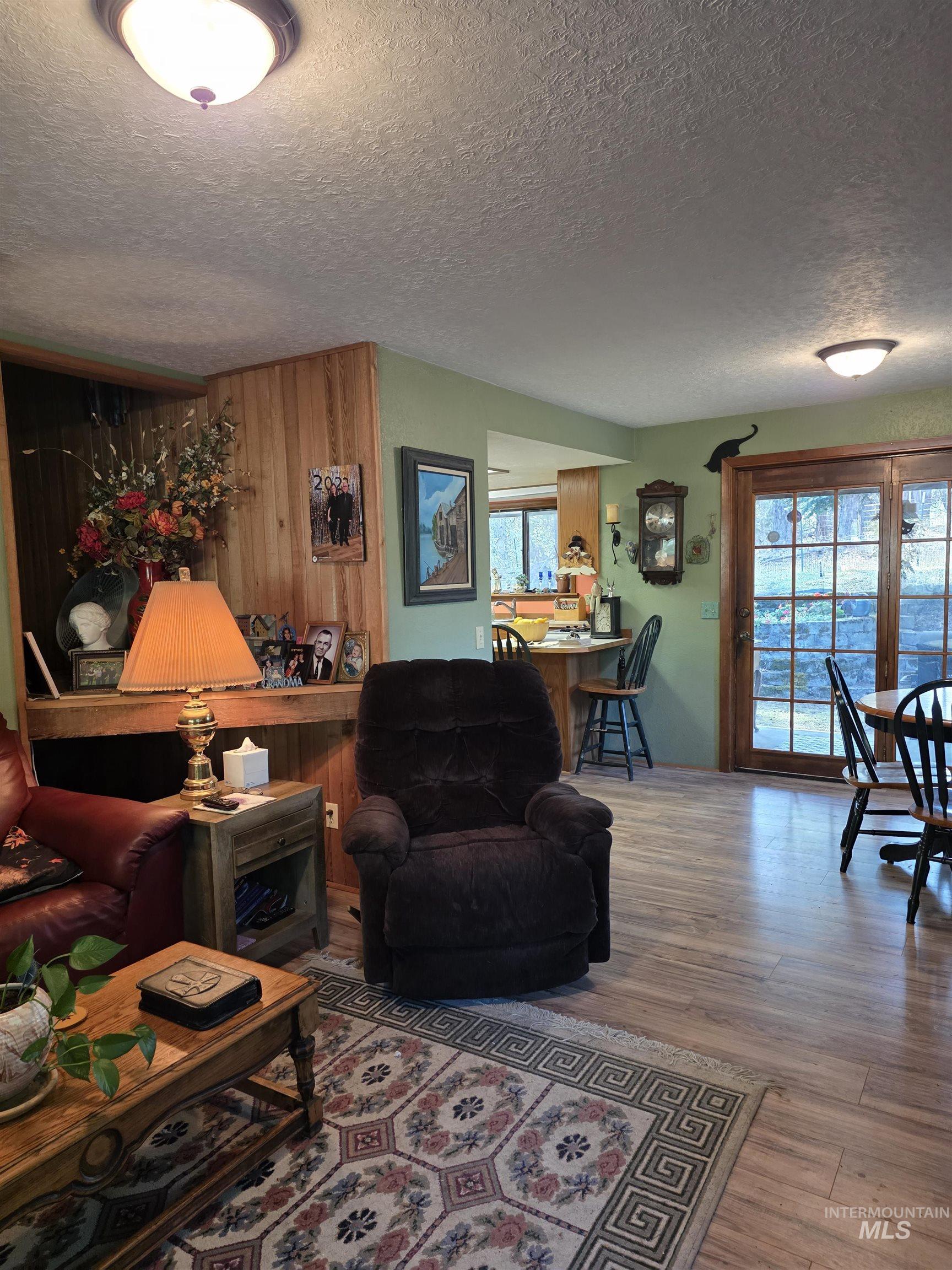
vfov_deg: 73.9
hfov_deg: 58.9
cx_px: 476
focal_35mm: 23
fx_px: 843
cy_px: 635
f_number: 1.7
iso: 500
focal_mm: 6.3
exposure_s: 1/120
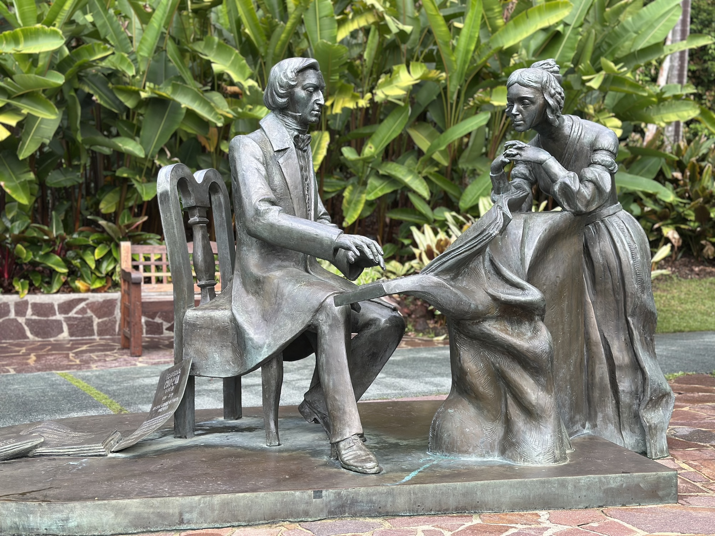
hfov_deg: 39.7
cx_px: 358
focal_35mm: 48
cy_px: 268
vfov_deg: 30.3
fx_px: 991
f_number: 1.78
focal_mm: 6.86
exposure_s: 1/244
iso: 80
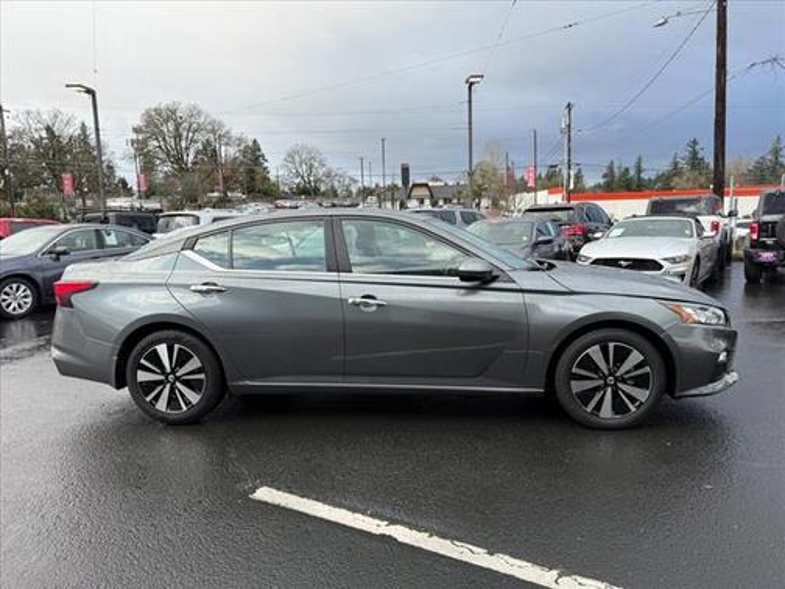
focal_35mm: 24
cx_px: 392
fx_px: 544
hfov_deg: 71.6
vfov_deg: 56.8
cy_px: 294
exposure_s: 1/992
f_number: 1.78
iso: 80
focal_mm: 6.76
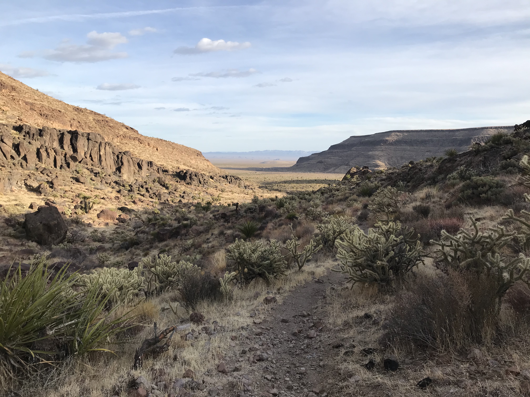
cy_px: 198
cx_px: 265
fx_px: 429
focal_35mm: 28
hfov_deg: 63.4
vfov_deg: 49.7
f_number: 1.8
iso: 20
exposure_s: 1/1277
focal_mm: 3.99
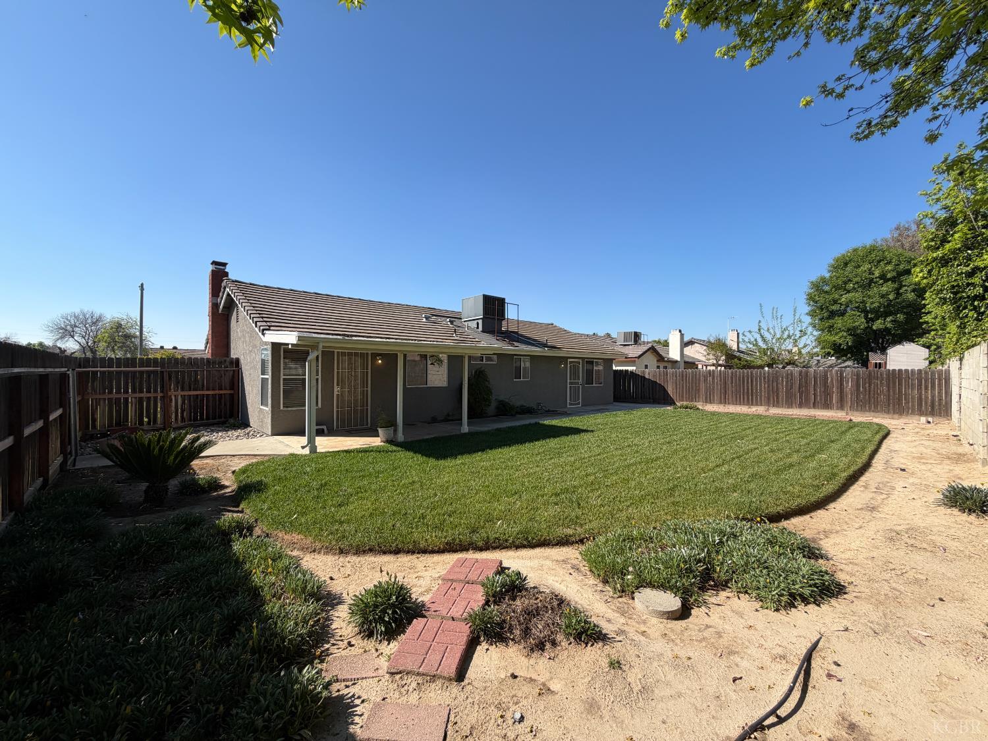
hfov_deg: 102.1
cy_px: 370
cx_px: 494
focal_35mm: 14
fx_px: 400
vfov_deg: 85.7
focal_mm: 2.22
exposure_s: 1/770
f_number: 2.2
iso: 25
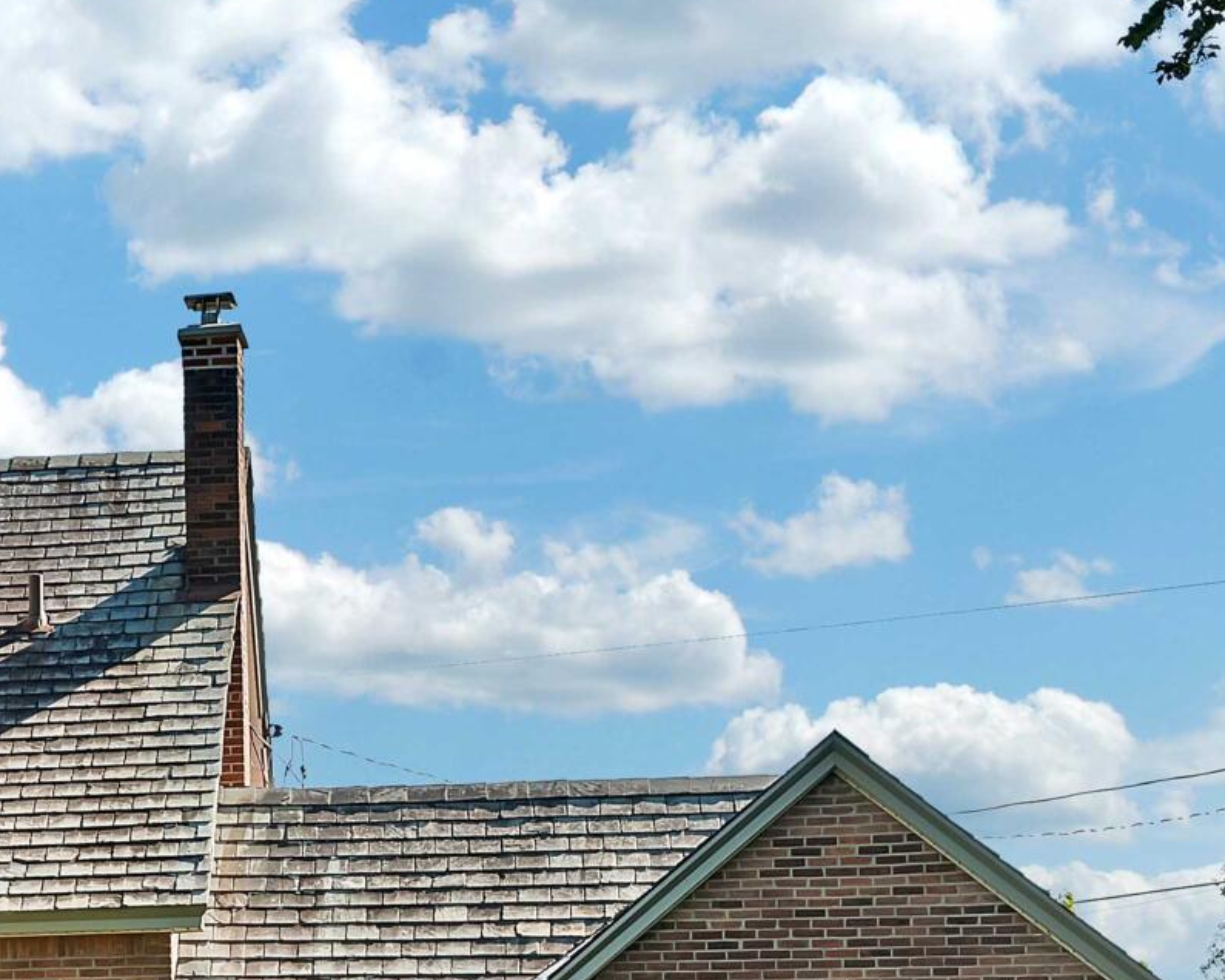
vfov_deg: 12.3
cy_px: 977
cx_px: -370
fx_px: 4496
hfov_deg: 14.8
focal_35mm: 124
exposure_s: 1/80
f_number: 9
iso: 640
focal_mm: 35
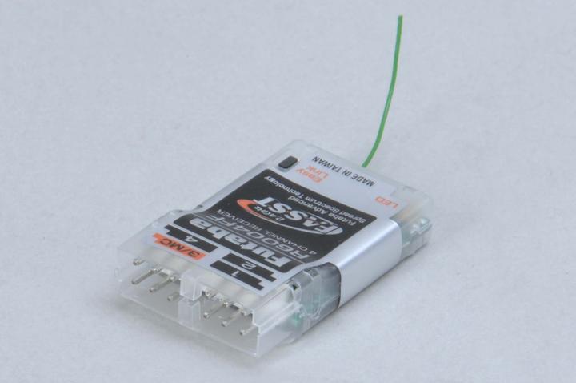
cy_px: 192
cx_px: 288
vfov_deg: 10.7
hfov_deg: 16.1
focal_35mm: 128
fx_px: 2037
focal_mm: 85
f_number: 22
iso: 100
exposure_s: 1/125
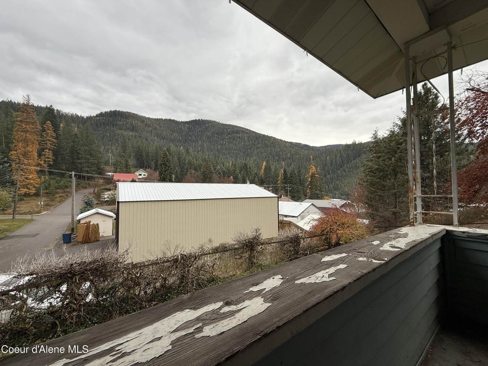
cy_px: 183
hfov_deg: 102.1
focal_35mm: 14
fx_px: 197
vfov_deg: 85.7
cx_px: 244
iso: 50
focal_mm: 2.22
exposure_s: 1/160
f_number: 2.2
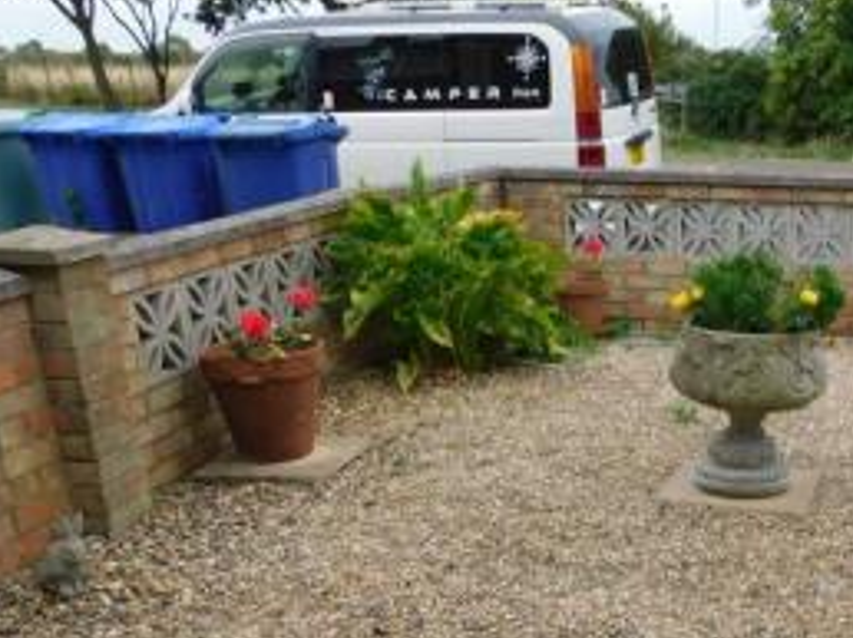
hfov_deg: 35.8
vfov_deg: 25.9
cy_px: 699
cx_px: 666
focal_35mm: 52
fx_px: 1280
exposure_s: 1/640
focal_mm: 4
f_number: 3
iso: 125
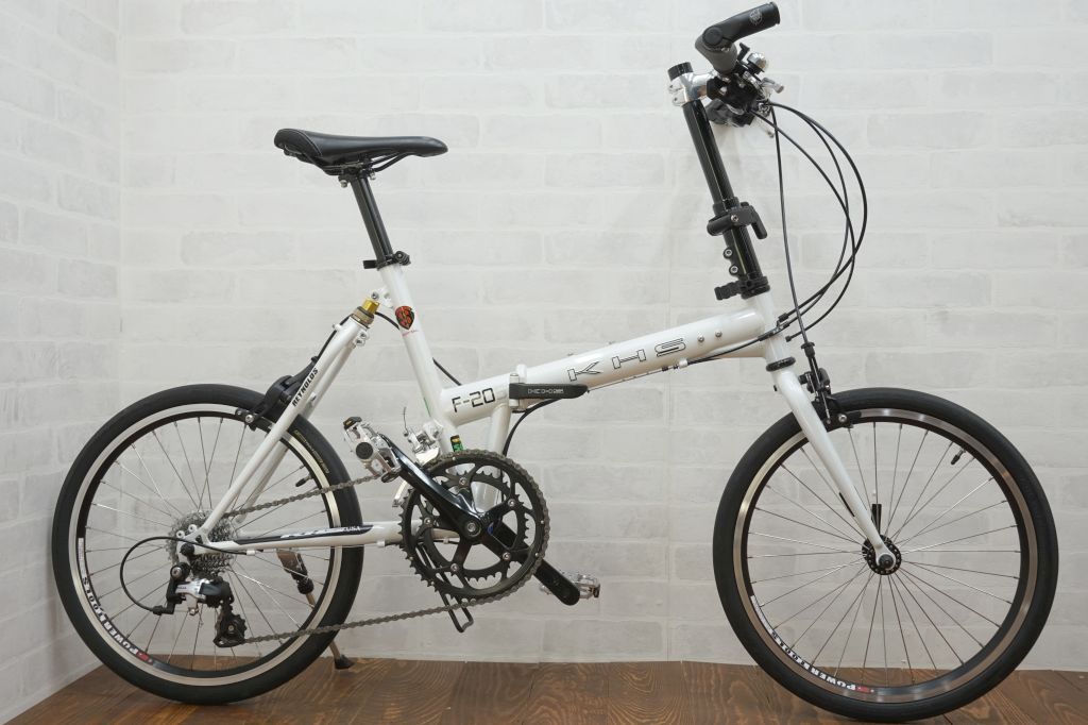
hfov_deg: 51.3
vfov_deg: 35.5
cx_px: 544
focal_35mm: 38
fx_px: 1133
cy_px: 362
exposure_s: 1/13
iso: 250
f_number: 11
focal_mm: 25
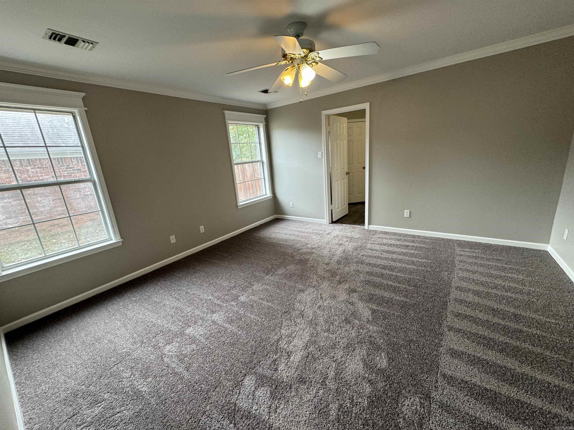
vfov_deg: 85.7
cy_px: 215
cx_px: 287
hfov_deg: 102.1
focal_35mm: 14
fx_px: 232
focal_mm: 2.22
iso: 160
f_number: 2.2
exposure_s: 1/120
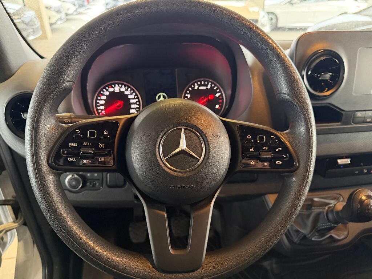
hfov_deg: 71.6
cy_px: 140
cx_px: 186
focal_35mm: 24
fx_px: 258
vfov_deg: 56.8
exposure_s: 1/37
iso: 1000
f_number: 1.78
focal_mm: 6.76
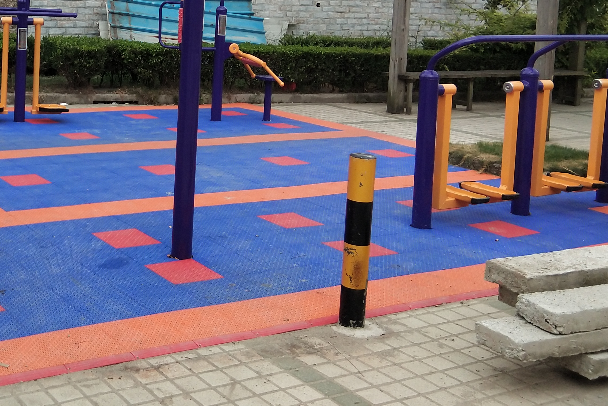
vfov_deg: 22.5
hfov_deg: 32.6
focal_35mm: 59
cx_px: 84
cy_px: 55
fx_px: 997
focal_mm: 3.69
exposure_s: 1/539
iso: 50
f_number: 2.2
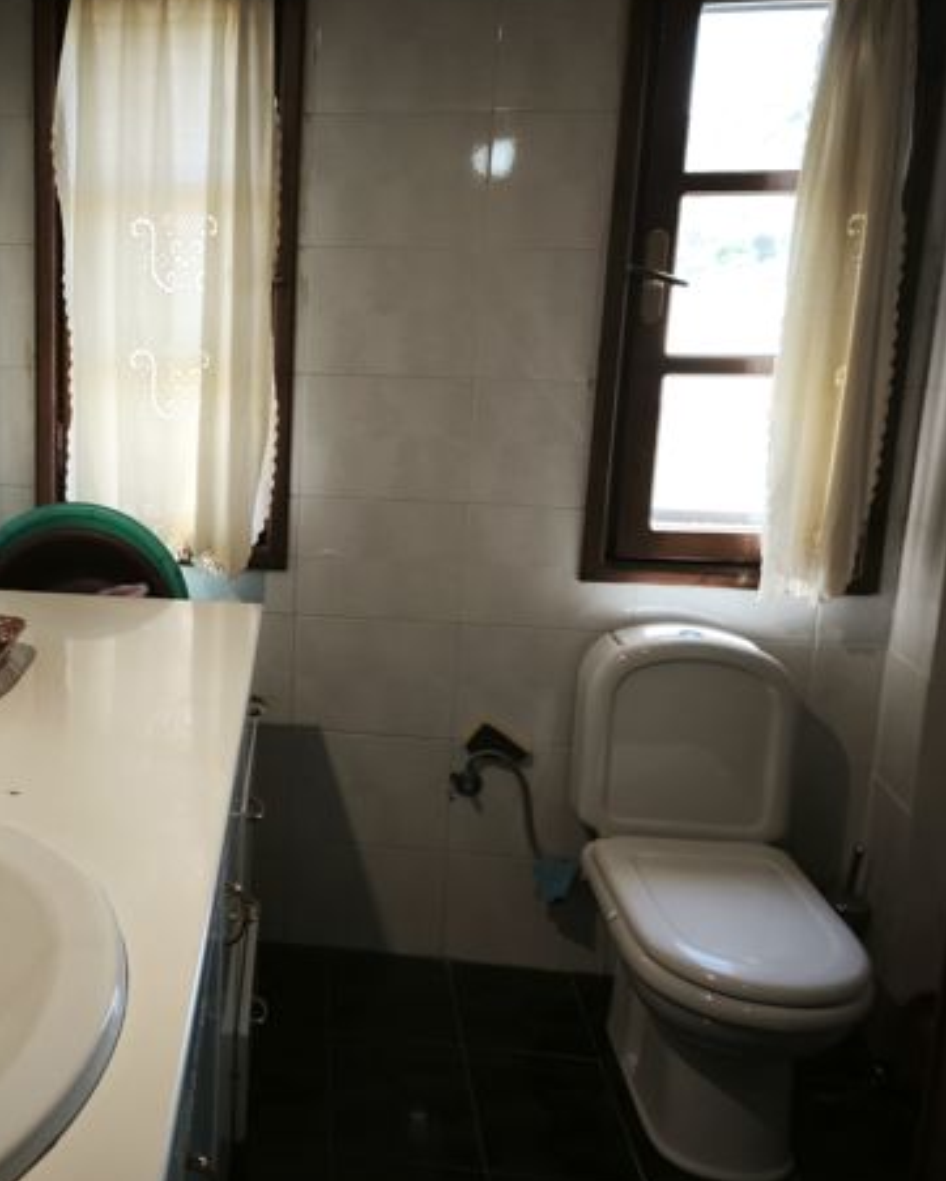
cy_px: 525
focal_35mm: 35
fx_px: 1224
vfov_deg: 51.4
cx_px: 158
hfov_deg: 40.1
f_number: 1.7
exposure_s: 1/50
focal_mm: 5.35
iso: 125
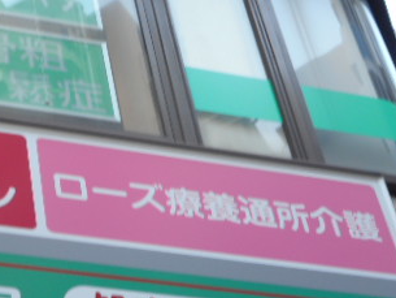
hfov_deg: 18.0
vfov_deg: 13.7
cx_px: 26
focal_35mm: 107
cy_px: 260
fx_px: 1225
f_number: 4.9
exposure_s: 1/30
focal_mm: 9.1
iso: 100
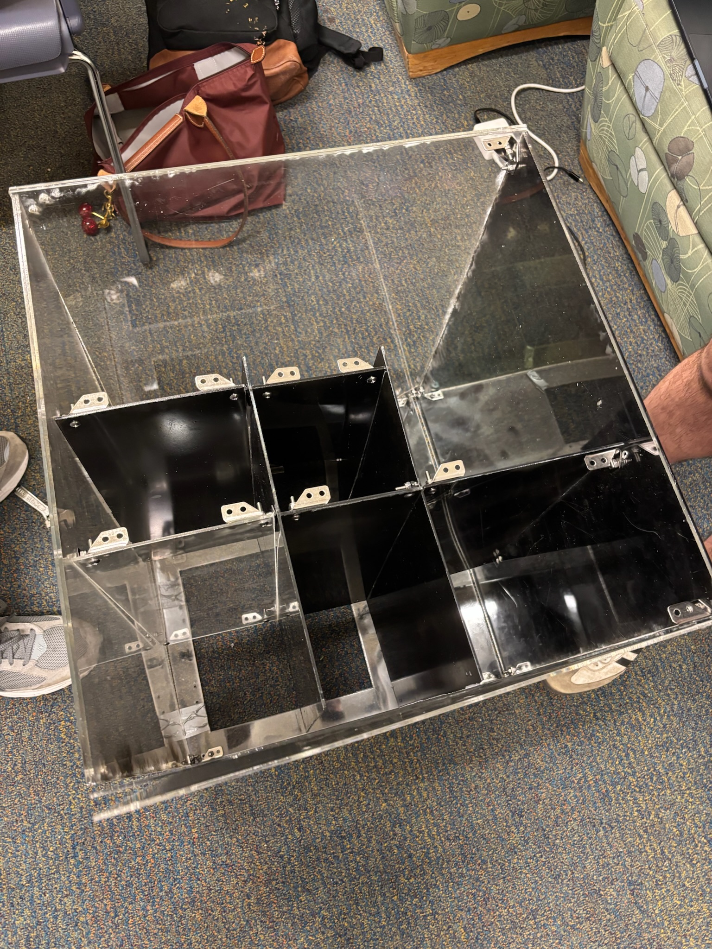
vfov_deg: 67.3
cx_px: 356
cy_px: 474
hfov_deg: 53.1
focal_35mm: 26
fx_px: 713
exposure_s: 1/30
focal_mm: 5.96
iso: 500
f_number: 1.6
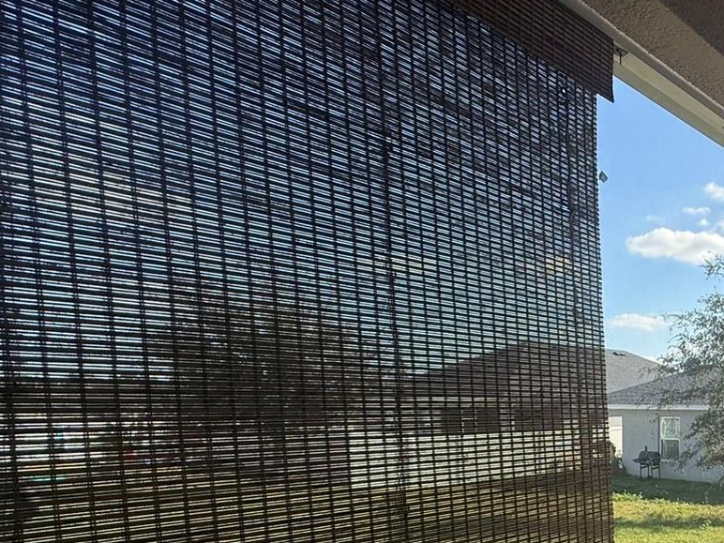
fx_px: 607
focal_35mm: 29
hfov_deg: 50.0
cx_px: 724
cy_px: 432
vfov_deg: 45.8
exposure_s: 1/726
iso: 50
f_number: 2.2
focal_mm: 2.22
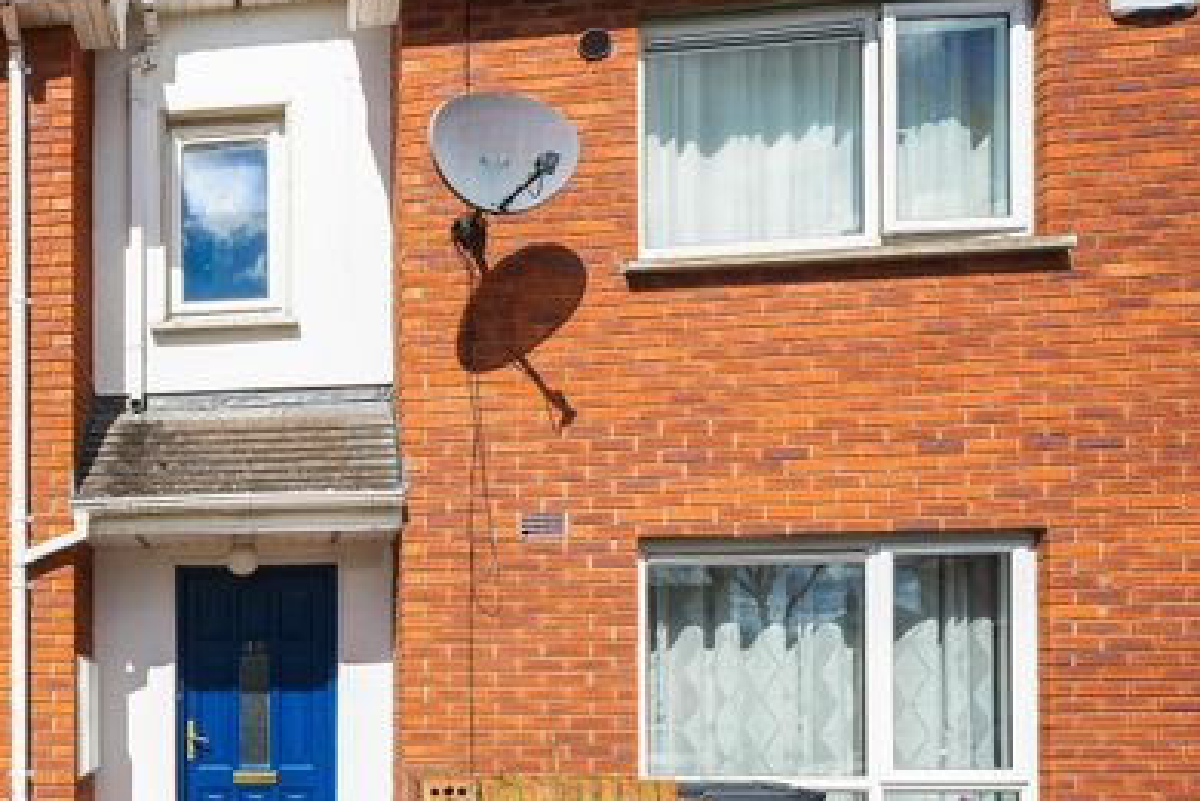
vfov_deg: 37.6
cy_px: 519
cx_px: 110
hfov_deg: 48.4
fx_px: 1167
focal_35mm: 35
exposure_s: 1/80
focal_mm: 19
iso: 320
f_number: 20
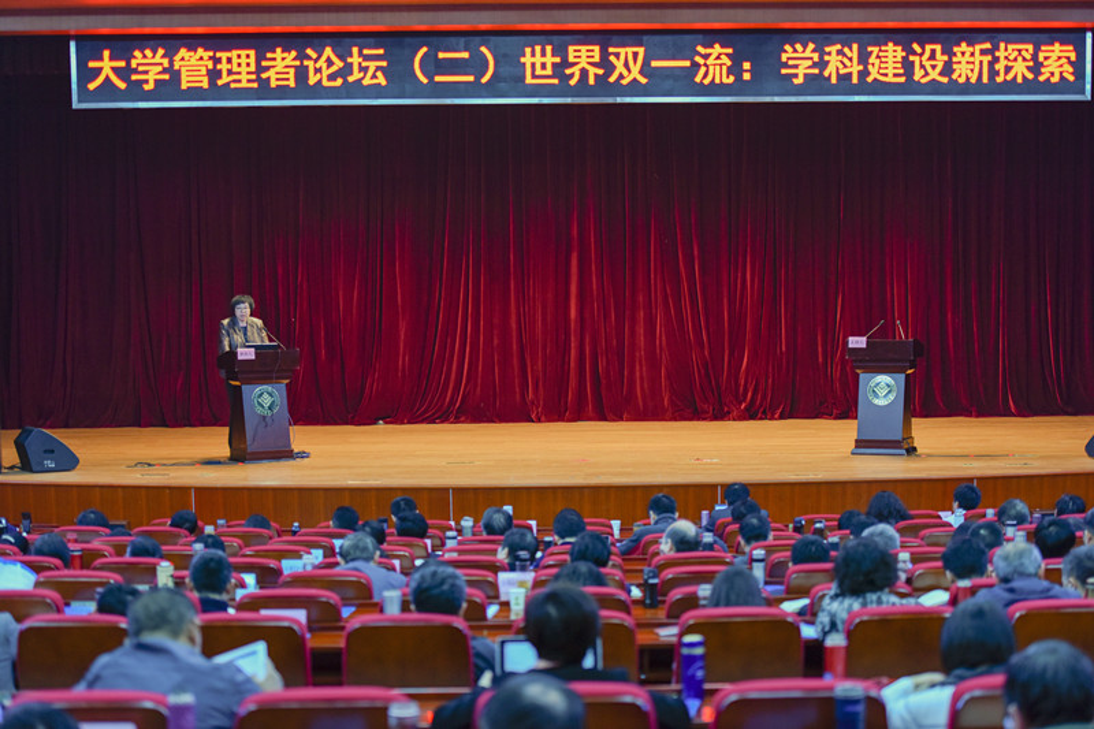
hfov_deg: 28.8
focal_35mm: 70
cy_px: 364
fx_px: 2127
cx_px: 547
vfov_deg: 19.4
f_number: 2.8
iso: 1000
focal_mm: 70
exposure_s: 1/80
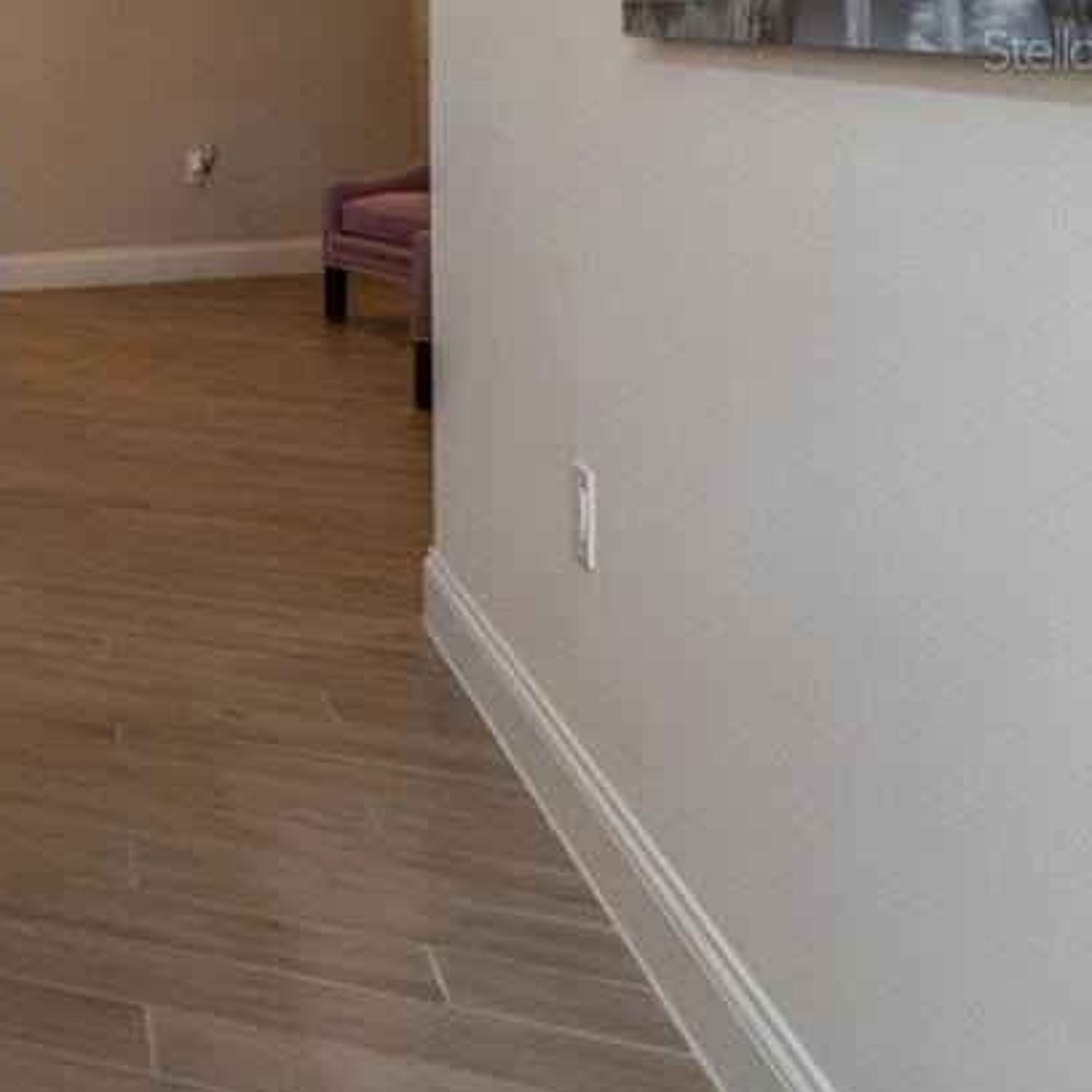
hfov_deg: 21.1
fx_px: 1785
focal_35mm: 50
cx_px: -921
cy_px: 48
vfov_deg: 31.9
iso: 400
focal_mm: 10
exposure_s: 1/60
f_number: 8
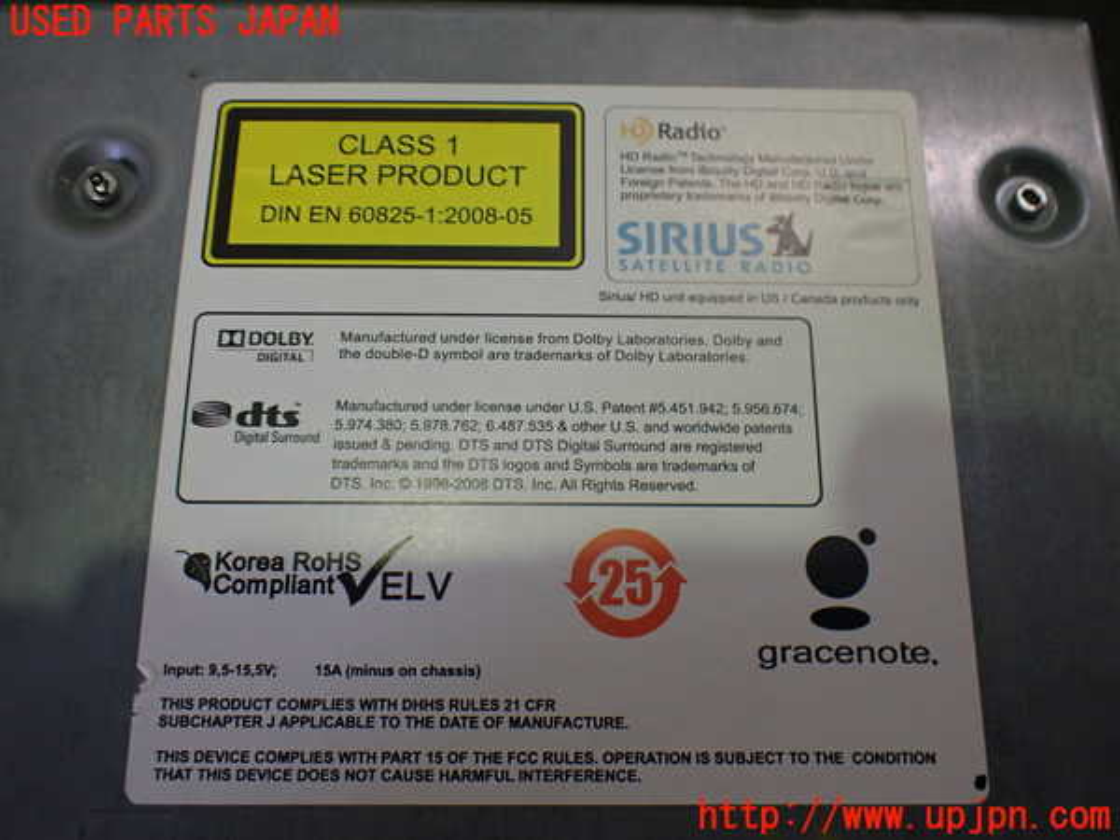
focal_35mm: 30
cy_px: 420
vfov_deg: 46.8
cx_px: 560
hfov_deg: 60.0
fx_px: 971
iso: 320
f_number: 2.3
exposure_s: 1/125
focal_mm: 5.4
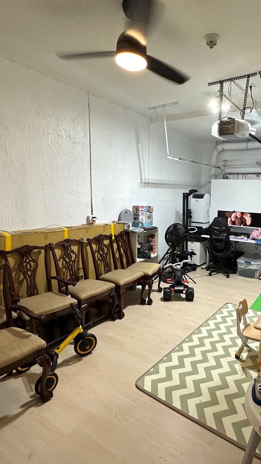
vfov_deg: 83.8
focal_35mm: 21
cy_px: 228
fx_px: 258
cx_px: 180
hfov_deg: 52.3
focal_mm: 2.22
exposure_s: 1/120
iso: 200
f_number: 2.2
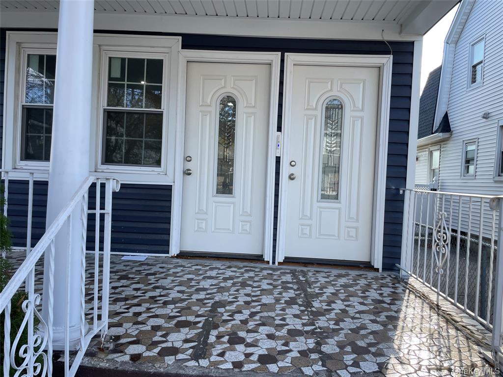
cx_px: 252
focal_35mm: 26
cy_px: 188
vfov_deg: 53.1
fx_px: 378
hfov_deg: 67.3
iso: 32
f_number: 1.6
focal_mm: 4.2
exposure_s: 1/376
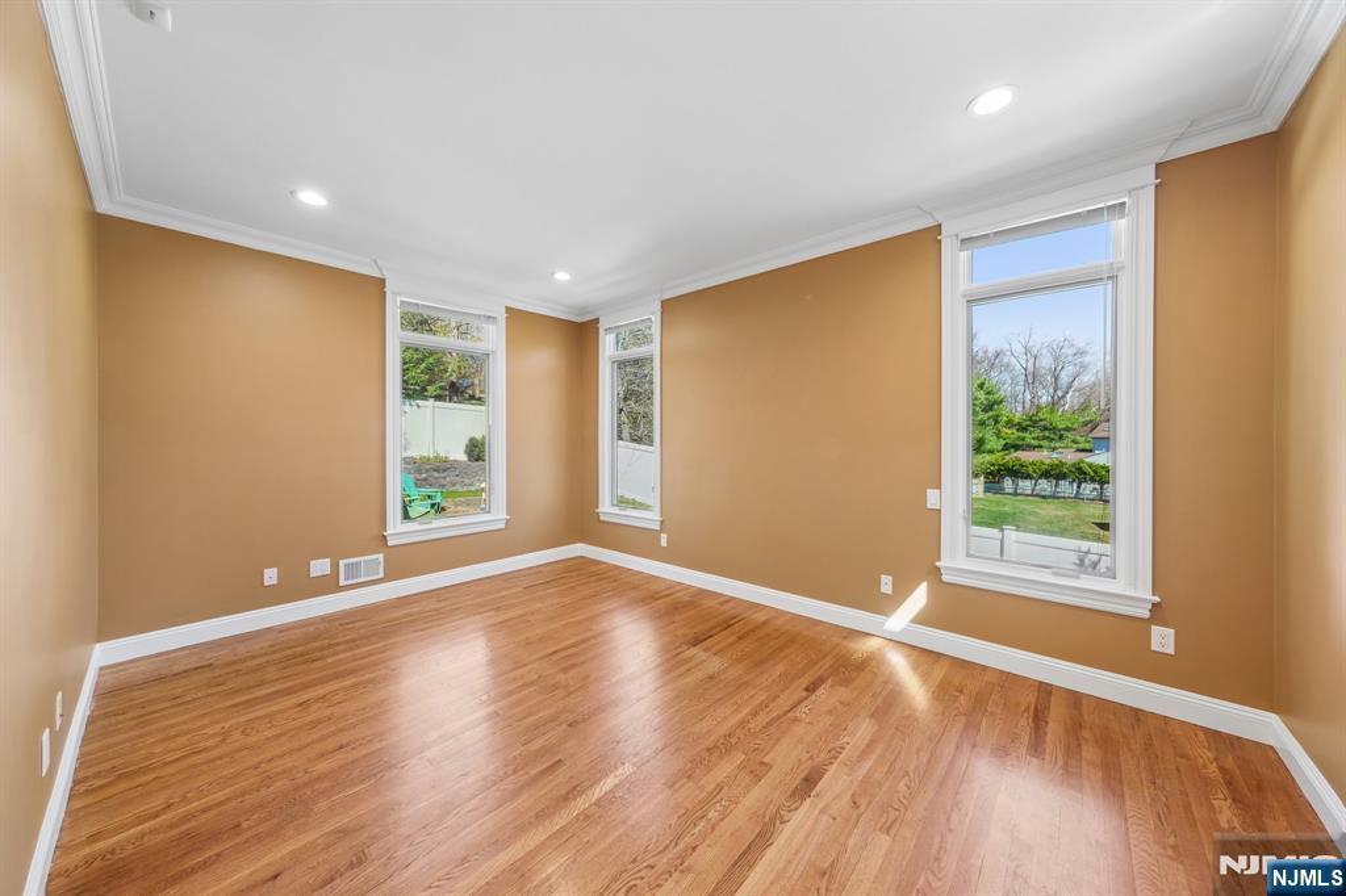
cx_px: 673
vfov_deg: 90.0
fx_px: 448
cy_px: 448
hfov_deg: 112.6
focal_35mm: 12
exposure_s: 1/15
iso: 400
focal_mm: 8
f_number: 8
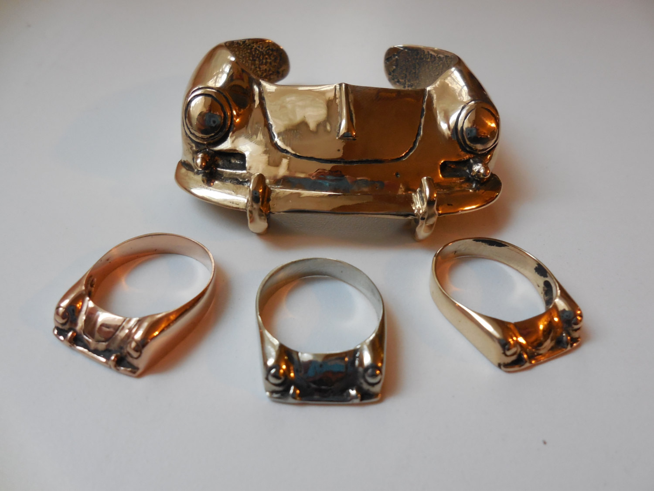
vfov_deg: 53.1
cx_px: 327
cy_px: 246
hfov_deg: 67.3
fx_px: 491
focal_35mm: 26
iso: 400
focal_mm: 4.6
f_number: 3.5
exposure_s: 1/30
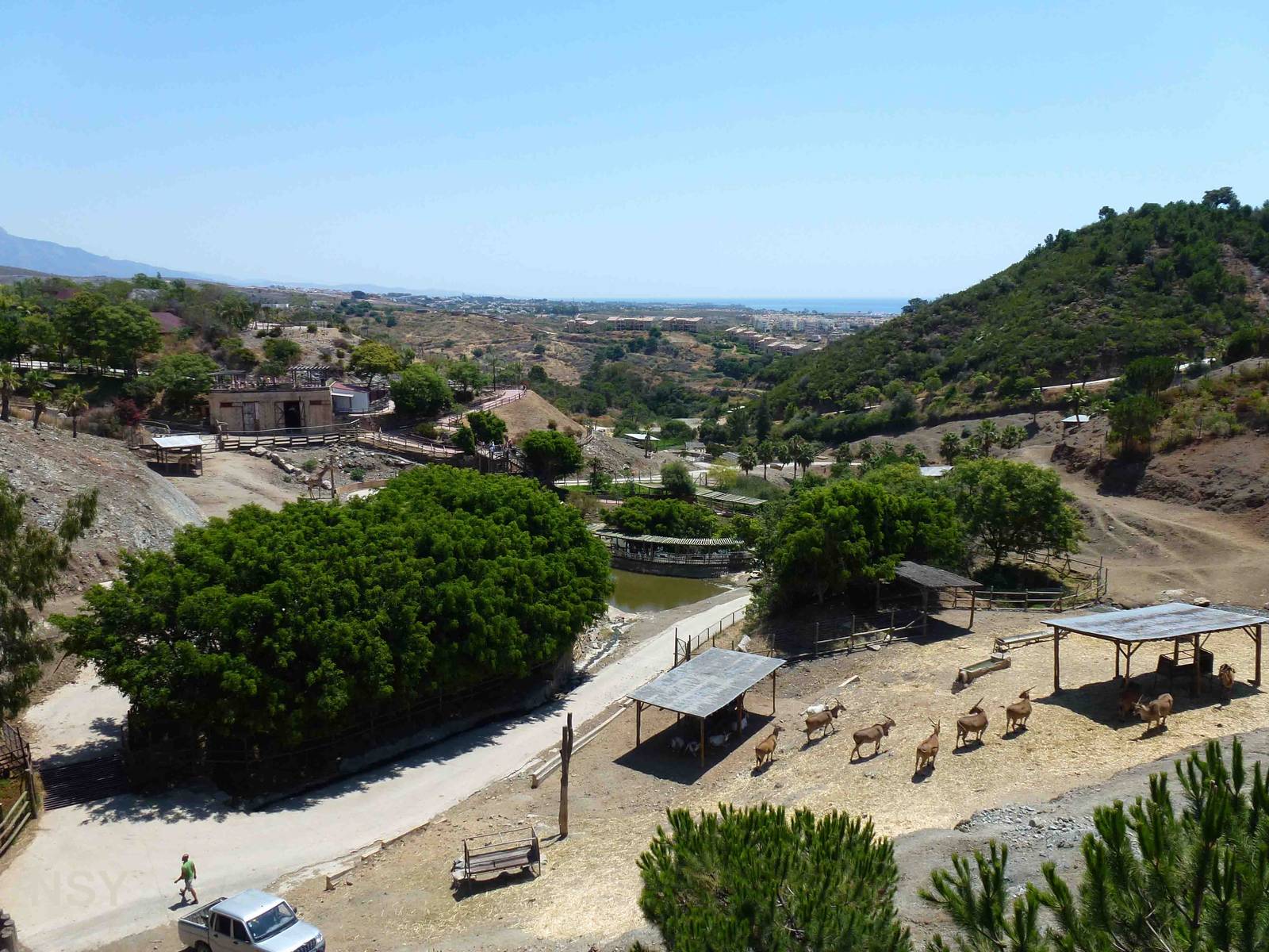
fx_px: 880
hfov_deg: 71.6
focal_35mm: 24
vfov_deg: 56.8
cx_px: 634
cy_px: 476
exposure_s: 1/800
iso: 100
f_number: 4
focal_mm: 4.3
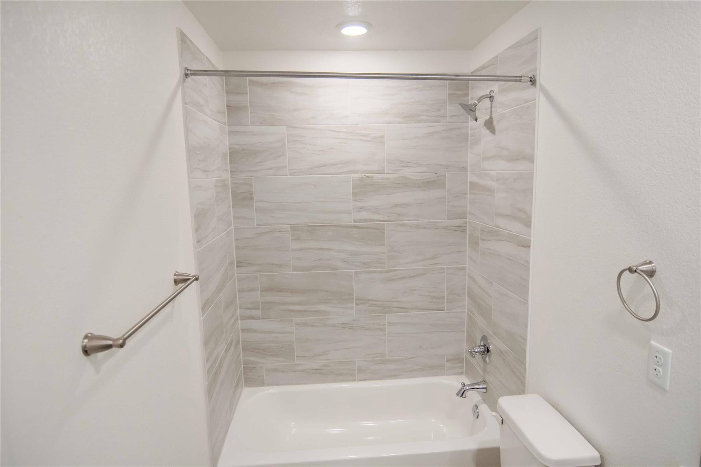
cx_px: 350
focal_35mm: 21
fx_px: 409
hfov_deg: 81.2
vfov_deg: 59.5
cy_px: 234
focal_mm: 14
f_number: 4
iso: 800
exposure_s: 1/200
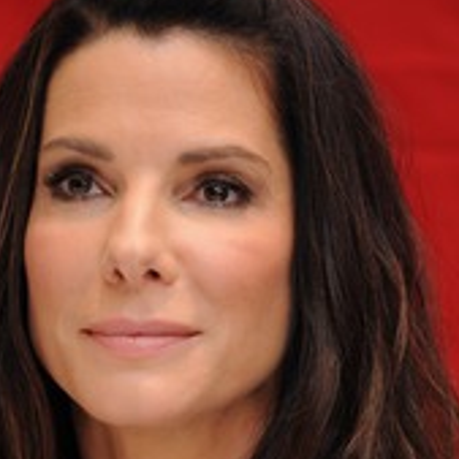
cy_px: 413
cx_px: 196
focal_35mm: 382
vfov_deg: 4.6
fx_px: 5731
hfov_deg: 4.6
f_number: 5.6
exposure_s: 1/100
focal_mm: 190
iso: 640
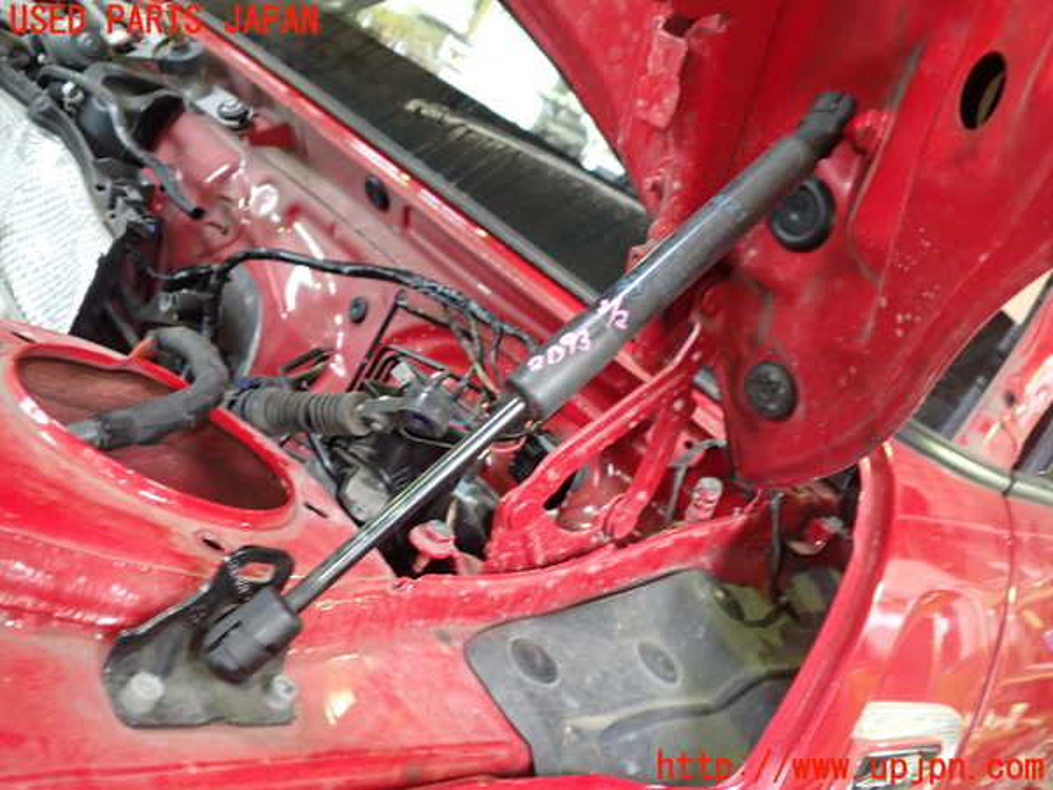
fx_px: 913
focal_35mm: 30
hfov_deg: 60.0
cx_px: 526
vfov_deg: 46.8
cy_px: 395
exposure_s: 1/30
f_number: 2.3
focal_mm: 5.4
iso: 640
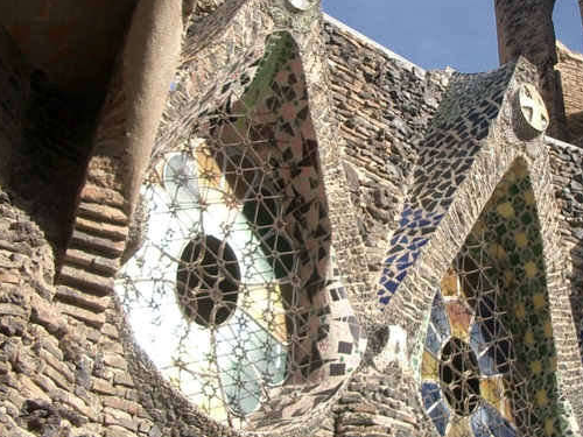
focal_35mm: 56
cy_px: 151
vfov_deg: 26.0
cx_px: 403
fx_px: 943
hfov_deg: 33.9
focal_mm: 5.8
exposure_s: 1/640
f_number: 2.6
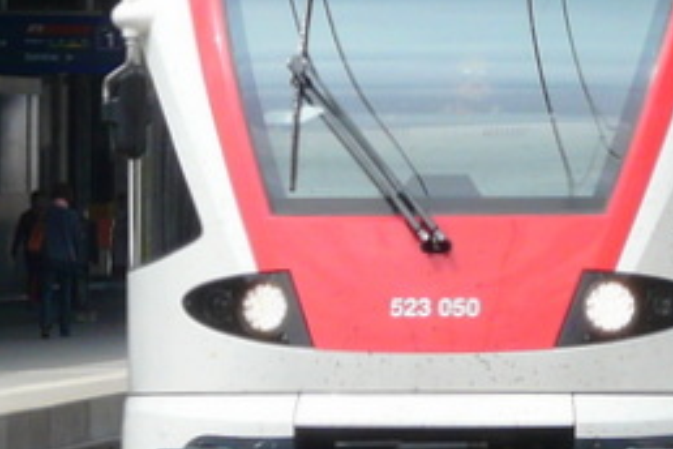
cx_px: 509
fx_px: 9870
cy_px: 91
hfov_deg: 3.9
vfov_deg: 2.6
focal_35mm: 528
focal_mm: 21.6
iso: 100
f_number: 5.6
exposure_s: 1/400
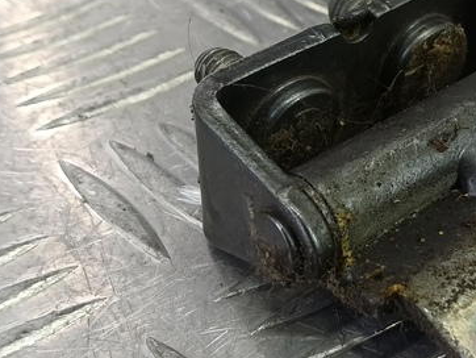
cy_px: 182
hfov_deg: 28.3
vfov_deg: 22.6
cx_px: 459
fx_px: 894
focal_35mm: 65
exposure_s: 1/50
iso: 151
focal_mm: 4.11
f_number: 1.6
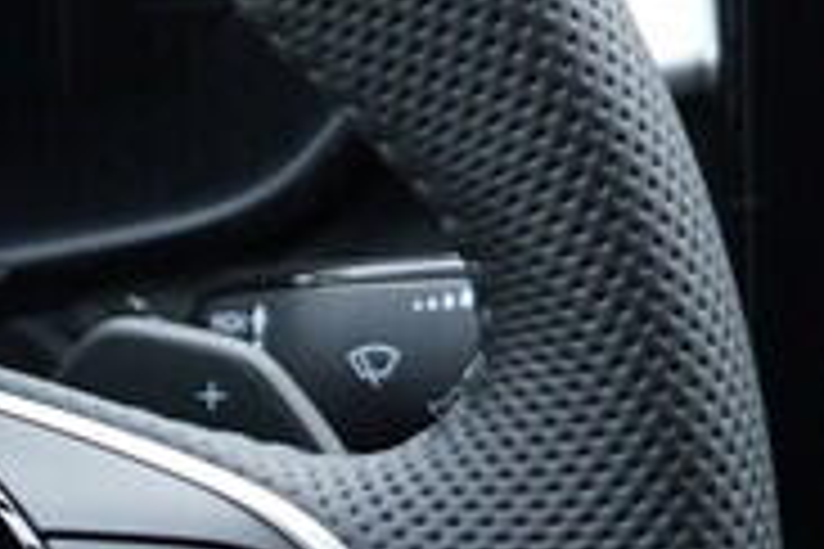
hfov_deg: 7.3
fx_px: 6477
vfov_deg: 4.8
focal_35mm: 283
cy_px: 994
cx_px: 171
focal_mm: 24
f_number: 2.8
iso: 320
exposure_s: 1/40
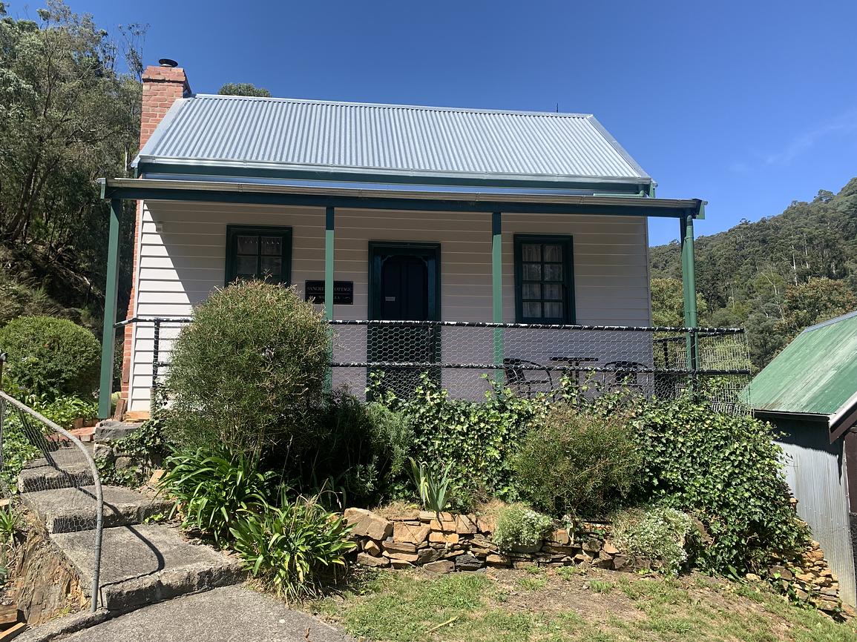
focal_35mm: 26
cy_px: 321
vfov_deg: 53.1
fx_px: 644
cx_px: 428
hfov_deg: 67.3
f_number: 1.8
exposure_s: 1/1282
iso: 25
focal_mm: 4.25
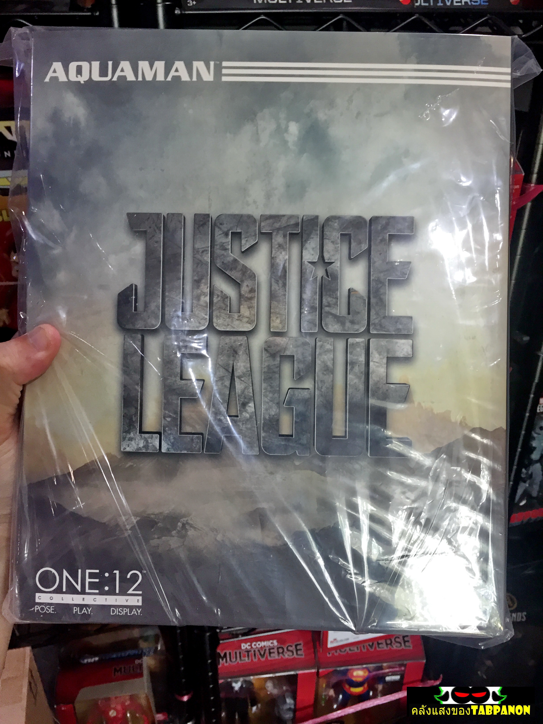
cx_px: 272
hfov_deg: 48.2
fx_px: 607
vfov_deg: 61.7
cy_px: 362
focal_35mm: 29
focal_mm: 4.15
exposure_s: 1/33
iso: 100
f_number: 2.2
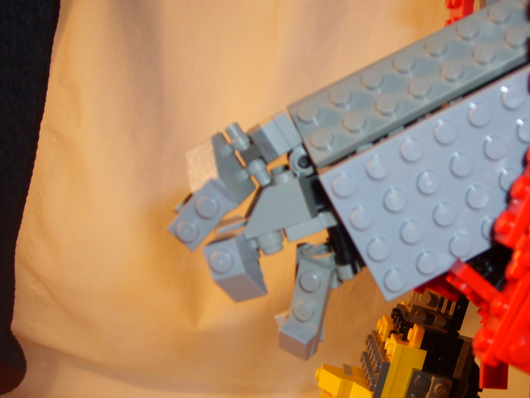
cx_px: 403
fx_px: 873
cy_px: 261
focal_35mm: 57
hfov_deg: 33.1
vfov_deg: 25.5
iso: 100
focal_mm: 5.8
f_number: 2.8
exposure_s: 1/45
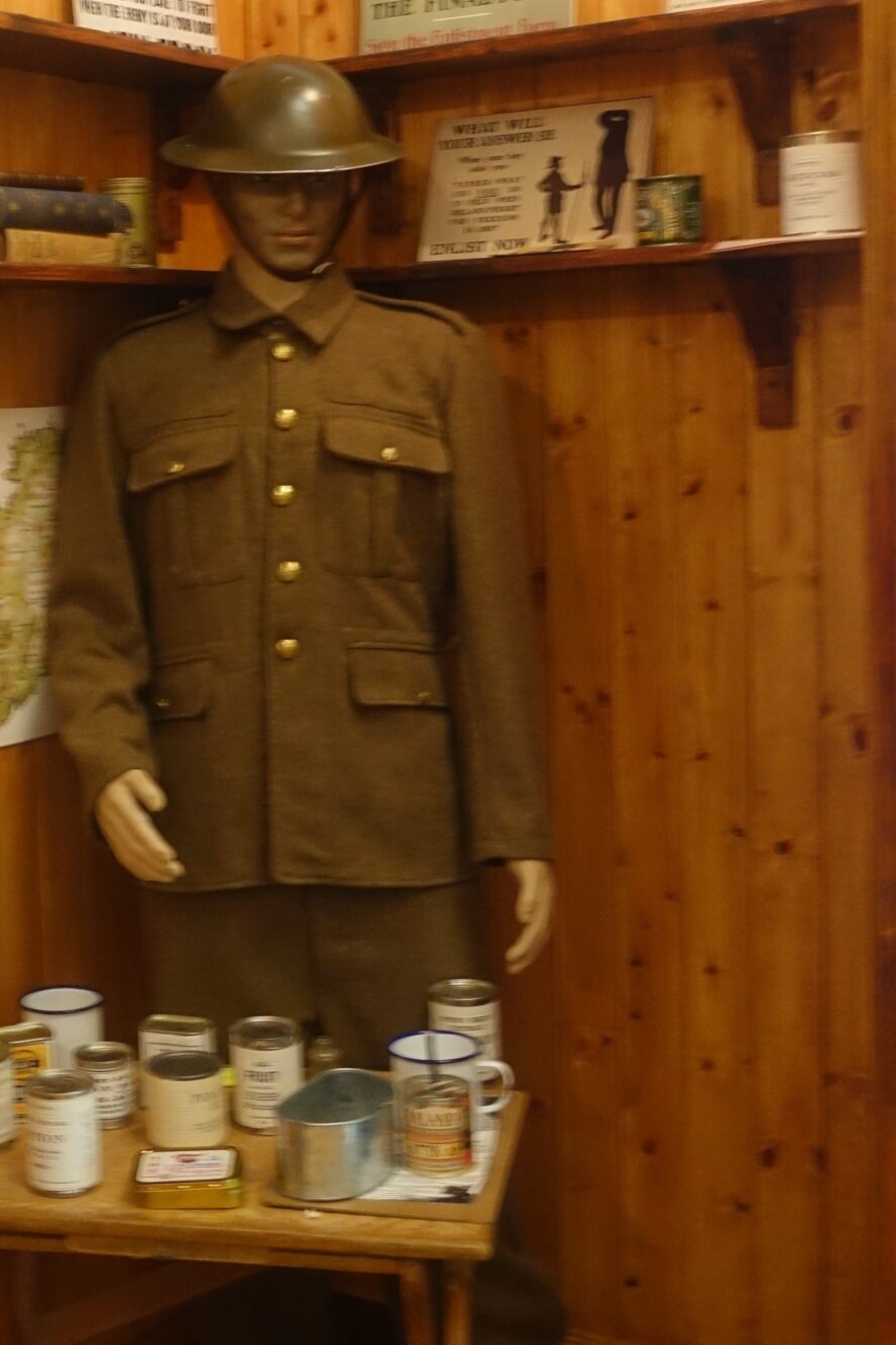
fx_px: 2091
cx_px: 69
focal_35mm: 56
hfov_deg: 23.5
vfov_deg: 35.5
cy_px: 530
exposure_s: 1/20
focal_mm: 10.51
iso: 800
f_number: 2.5
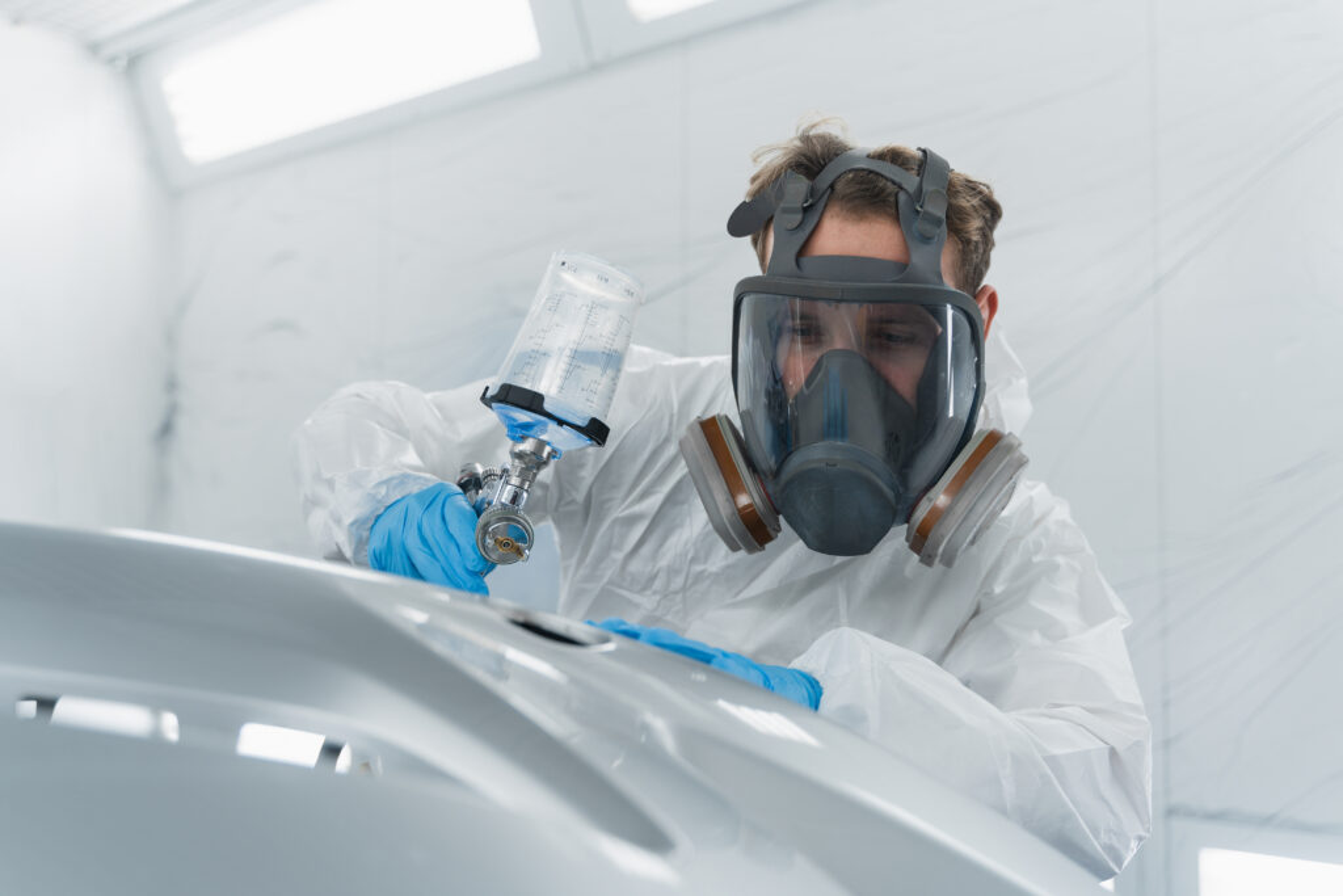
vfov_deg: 35.1
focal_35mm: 38
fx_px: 1418
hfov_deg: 50.7
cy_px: 448
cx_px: 672
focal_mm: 38
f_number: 2.8
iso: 100
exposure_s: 1/100
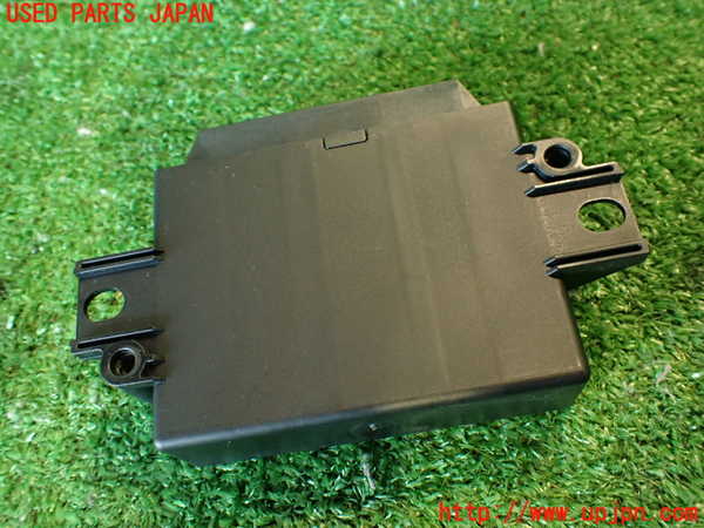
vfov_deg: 44.2
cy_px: 264
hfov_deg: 56.8
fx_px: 651
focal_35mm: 32
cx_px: 352
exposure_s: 1/30
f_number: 2.4
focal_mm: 5.79
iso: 400
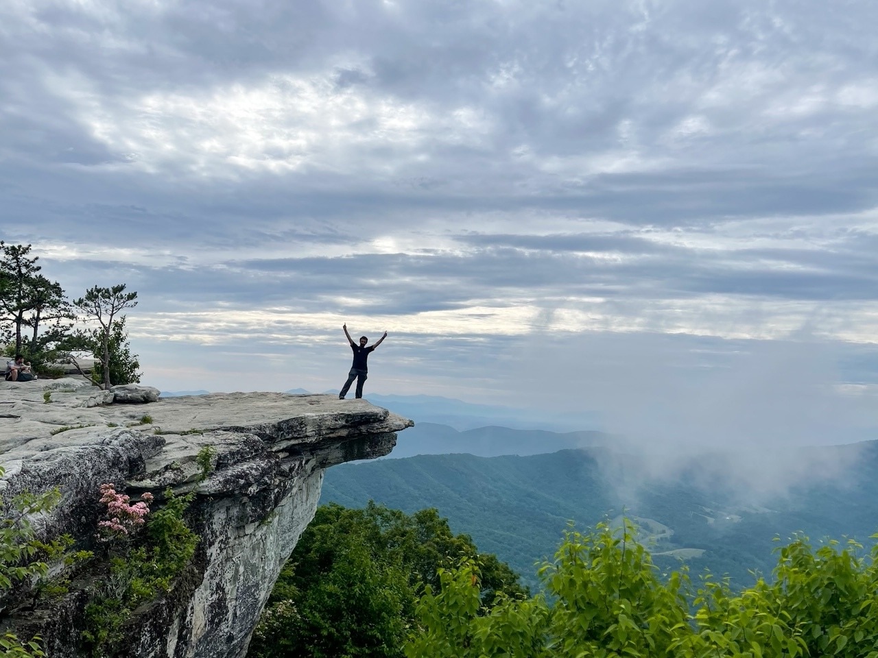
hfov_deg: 67.3
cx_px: 439
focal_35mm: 26
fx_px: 659
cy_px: 329
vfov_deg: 53.1
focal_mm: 5.1
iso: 32
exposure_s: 1/6400
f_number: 1.6
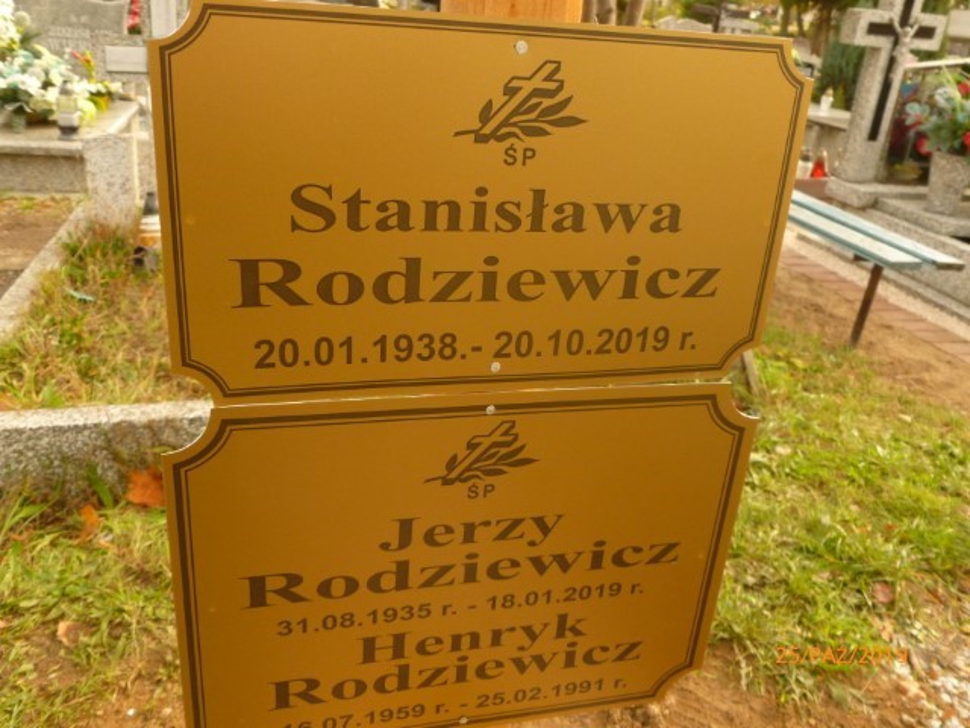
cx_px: 485
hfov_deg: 63.4
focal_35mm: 28
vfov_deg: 49.7
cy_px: 364
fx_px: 785
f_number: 3.3
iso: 200
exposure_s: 1/250
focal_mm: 5
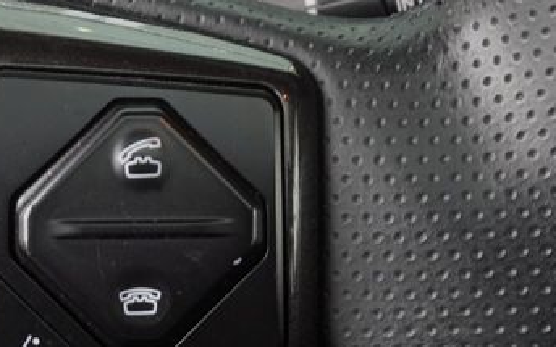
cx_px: 134
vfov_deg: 14.3
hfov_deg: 22.6
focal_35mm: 91
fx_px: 1379
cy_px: 265
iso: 160
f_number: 13
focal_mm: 32
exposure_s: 1/15
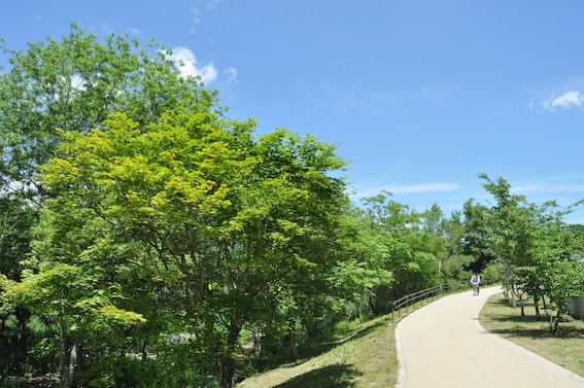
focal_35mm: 27
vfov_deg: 47.9
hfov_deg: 67.4
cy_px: 194
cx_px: 292
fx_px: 438
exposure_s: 1/400
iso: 400
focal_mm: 18
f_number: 10
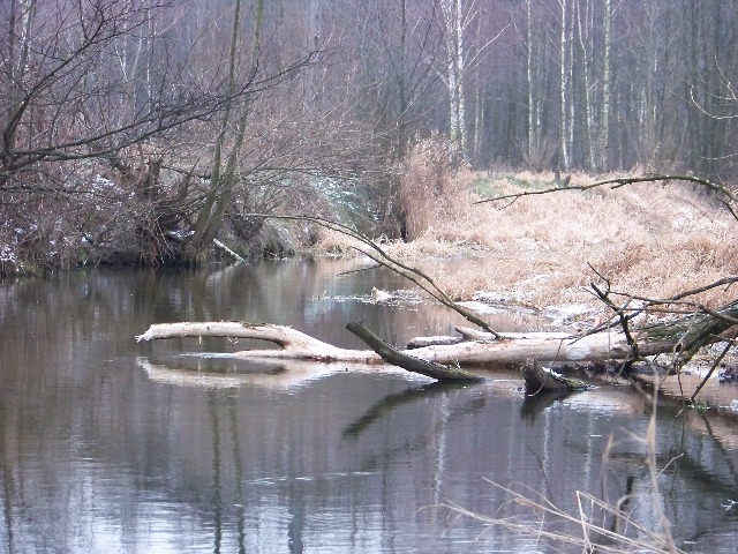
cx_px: 369
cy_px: 277
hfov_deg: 14.4
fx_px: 2921
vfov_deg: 10.8
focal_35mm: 137
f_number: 3.2
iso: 400
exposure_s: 1/40
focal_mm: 22.2
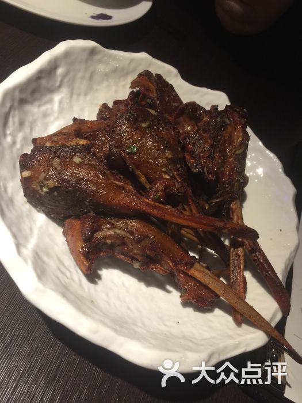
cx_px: 151
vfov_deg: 61.7
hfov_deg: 48.2
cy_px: 202
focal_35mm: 29
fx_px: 337
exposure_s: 1/33
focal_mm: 4.15
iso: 64
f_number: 2.2
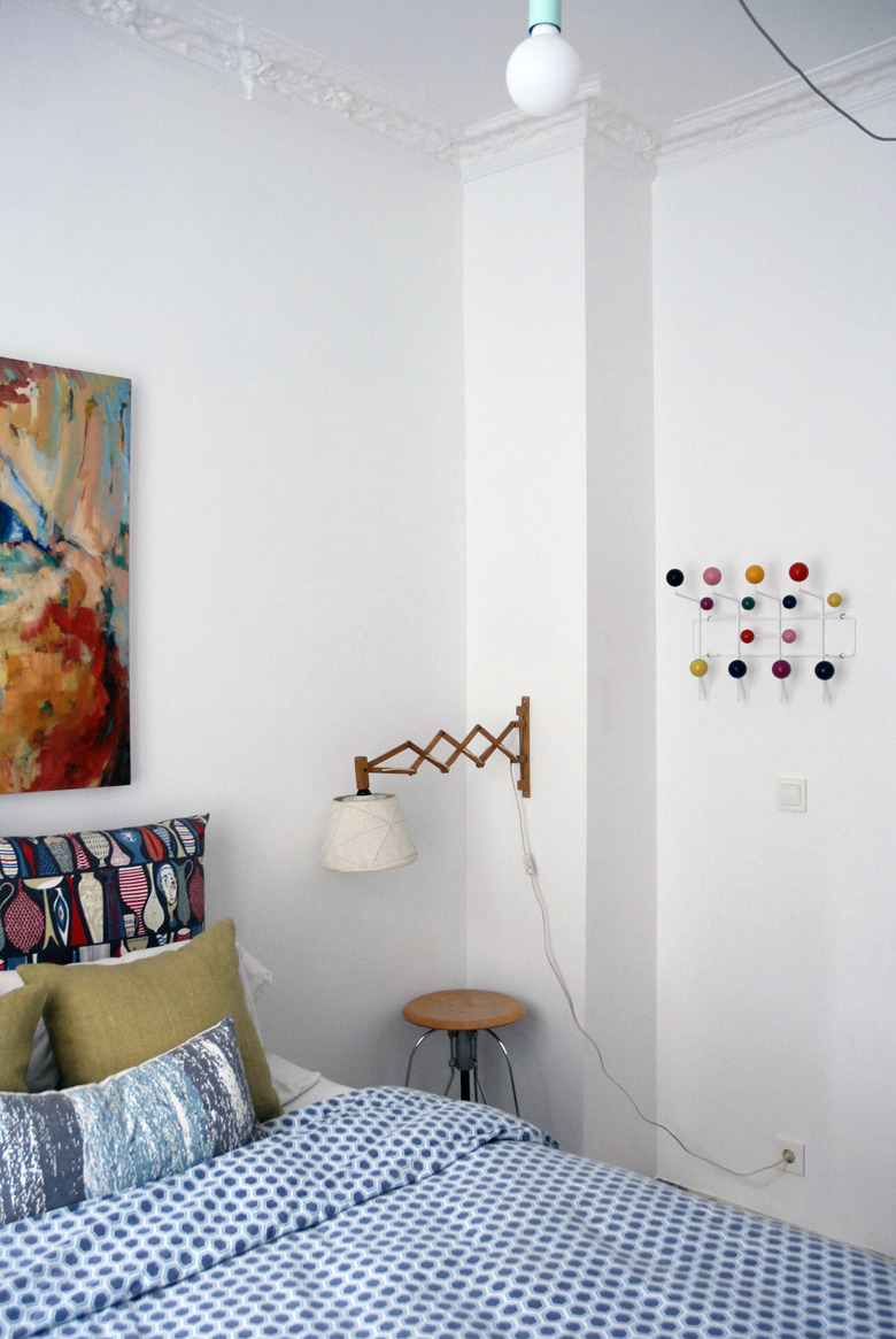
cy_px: 670
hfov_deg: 40.1
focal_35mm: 33
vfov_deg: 57.2
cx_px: 448
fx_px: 1228
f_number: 4
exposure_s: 1/60
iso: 640
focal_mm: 22
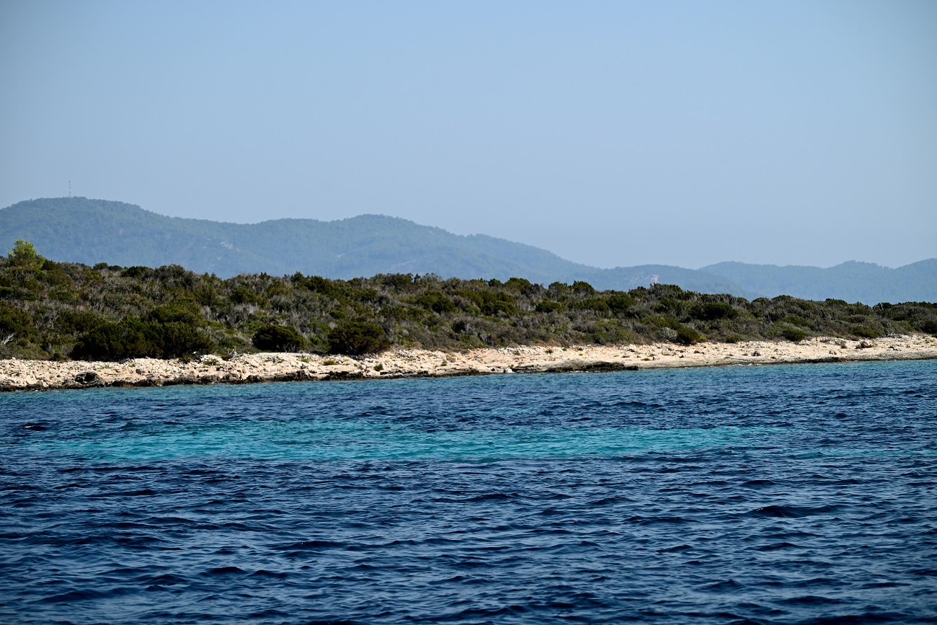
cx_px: 468
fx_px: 2863
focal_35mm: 110
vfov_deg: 12.5
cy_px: 312
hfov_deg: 18.6
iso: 100
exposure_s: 1/640
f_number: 6.3
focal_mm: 110
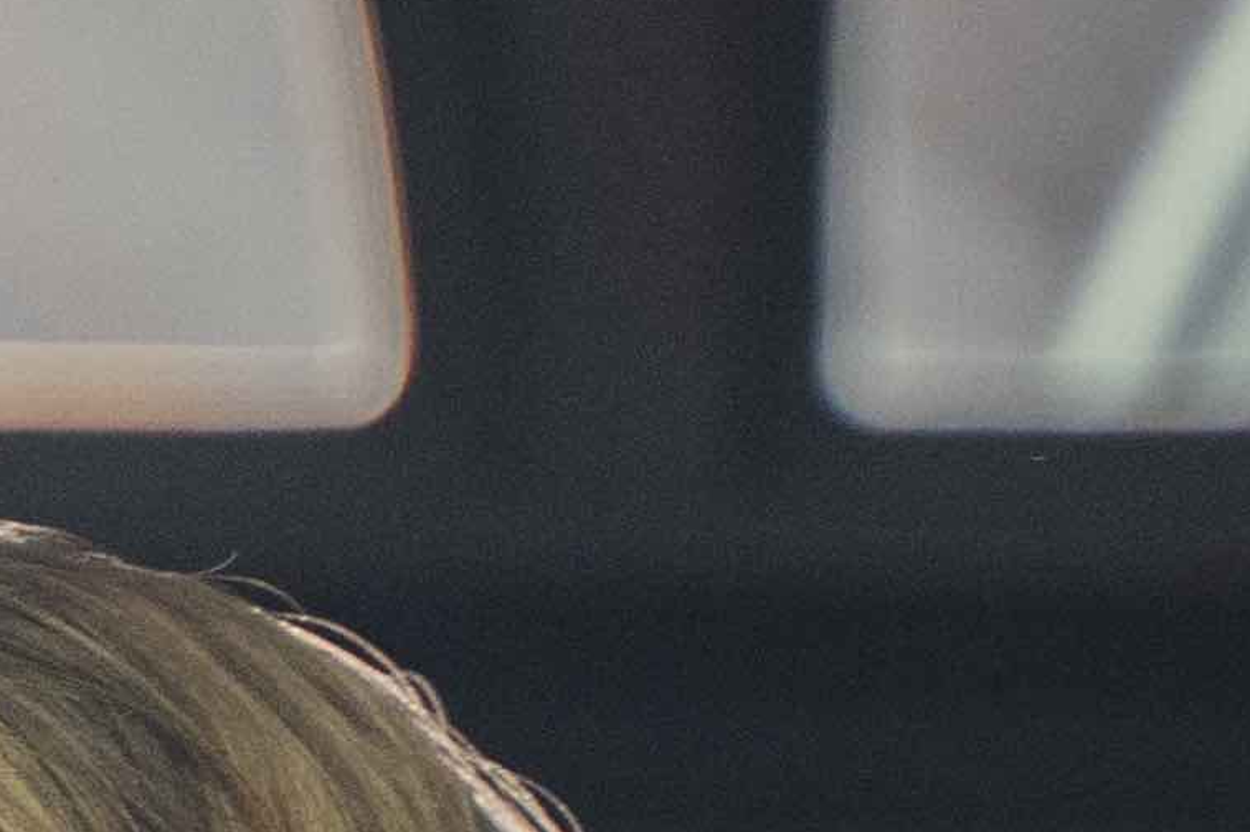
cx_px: -2219
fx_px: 19539
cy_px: 2207
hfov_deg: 3.6
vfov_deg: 2.4
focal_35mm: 563
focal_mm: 71
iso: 2500
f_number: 3.2
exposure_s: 1/160
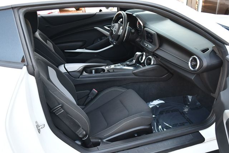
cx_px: 114
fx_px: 229
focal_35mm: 36
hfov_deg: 53.1
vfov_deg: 36.9
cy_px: 76
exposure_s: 1/250
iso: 800
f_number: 3.5
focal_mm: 18
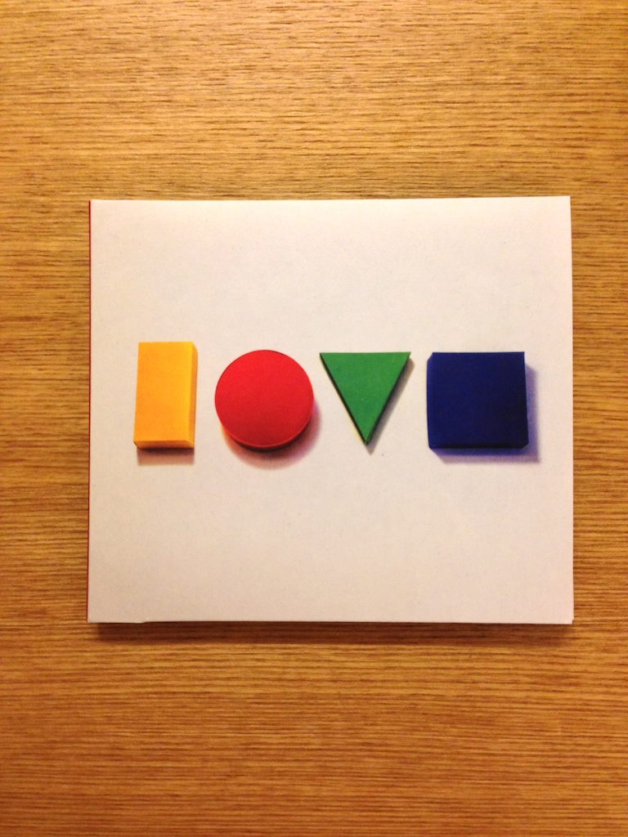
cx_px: 314
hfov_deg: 42.9
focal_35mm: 33
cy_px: 418
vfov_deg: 55.4
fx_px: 798
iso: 200
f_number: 2.4
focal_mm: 4.12
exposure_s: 1/20
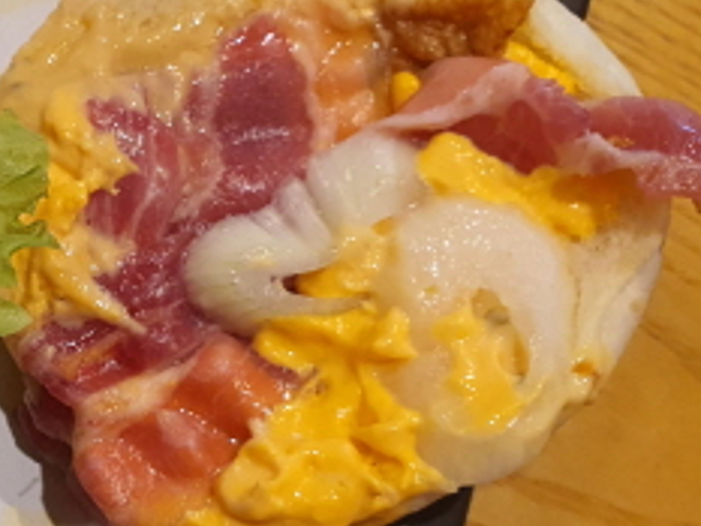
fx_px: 1357
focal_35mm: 67
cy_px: 289
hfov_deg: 26.0
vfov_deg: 21.9
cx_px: -126
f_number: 2.4
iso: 200
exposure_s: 1/40
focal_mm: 4.3
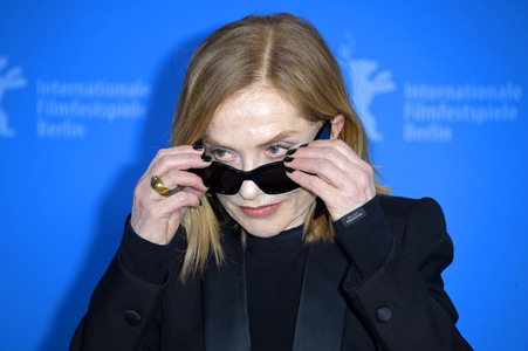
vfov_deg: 6.0
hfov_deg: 9.0
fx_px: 3371
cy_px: 176
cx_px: 264
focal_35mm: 230
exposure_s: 1/250
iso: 1000
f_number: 5.6
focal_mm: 230
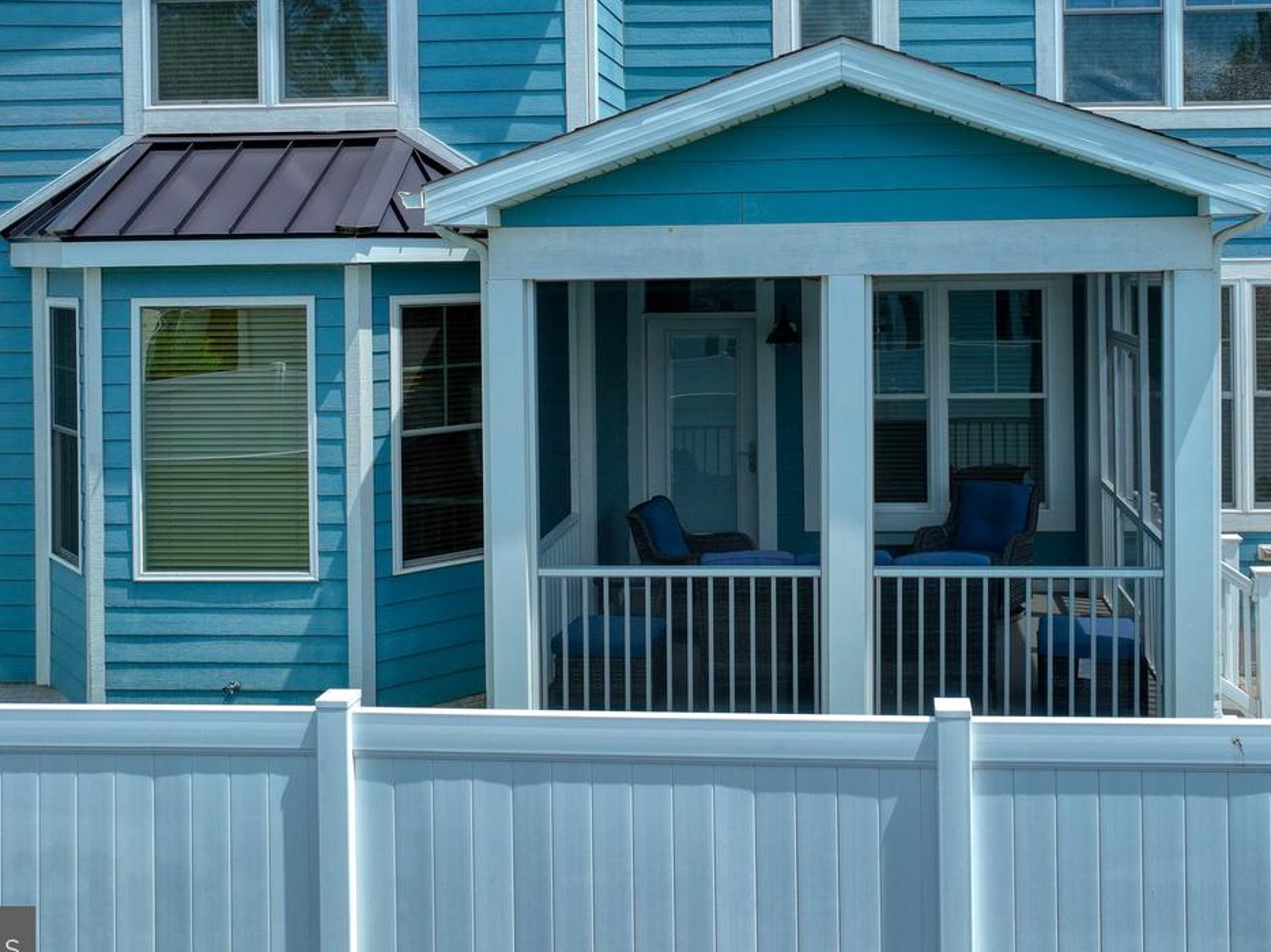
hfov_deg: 49.8
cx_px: 777
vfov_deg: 37.8
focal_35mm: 37
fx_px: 1358
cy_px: 251
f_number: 2.8
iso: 100
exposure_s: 1/2000
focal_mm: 12.29
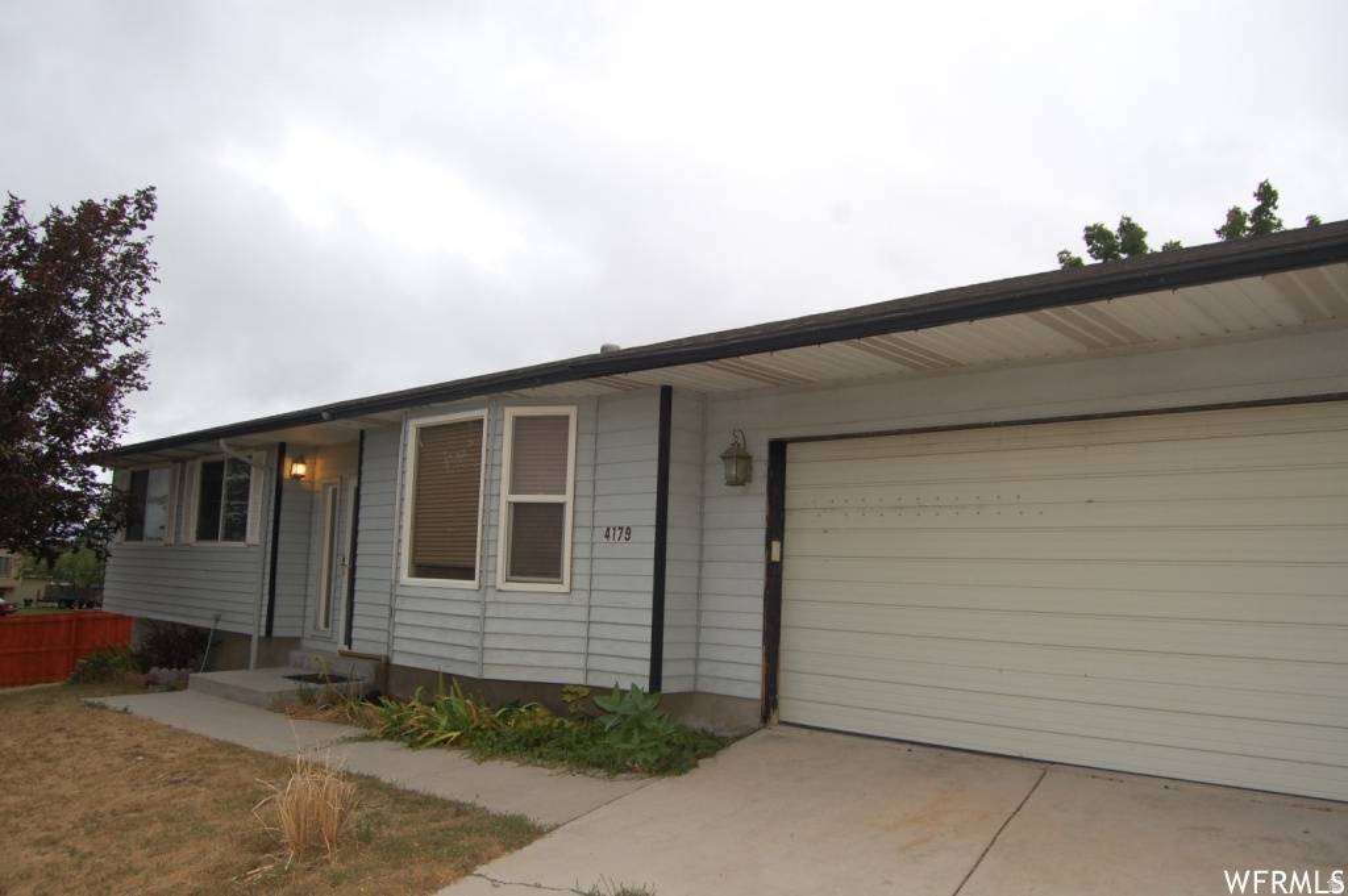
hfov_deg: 67.4
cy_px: 448
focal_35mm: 27
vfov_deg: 47.9
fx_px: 1010
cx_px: 674
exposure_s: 1/160
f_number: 6.3
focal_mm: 18
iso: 400
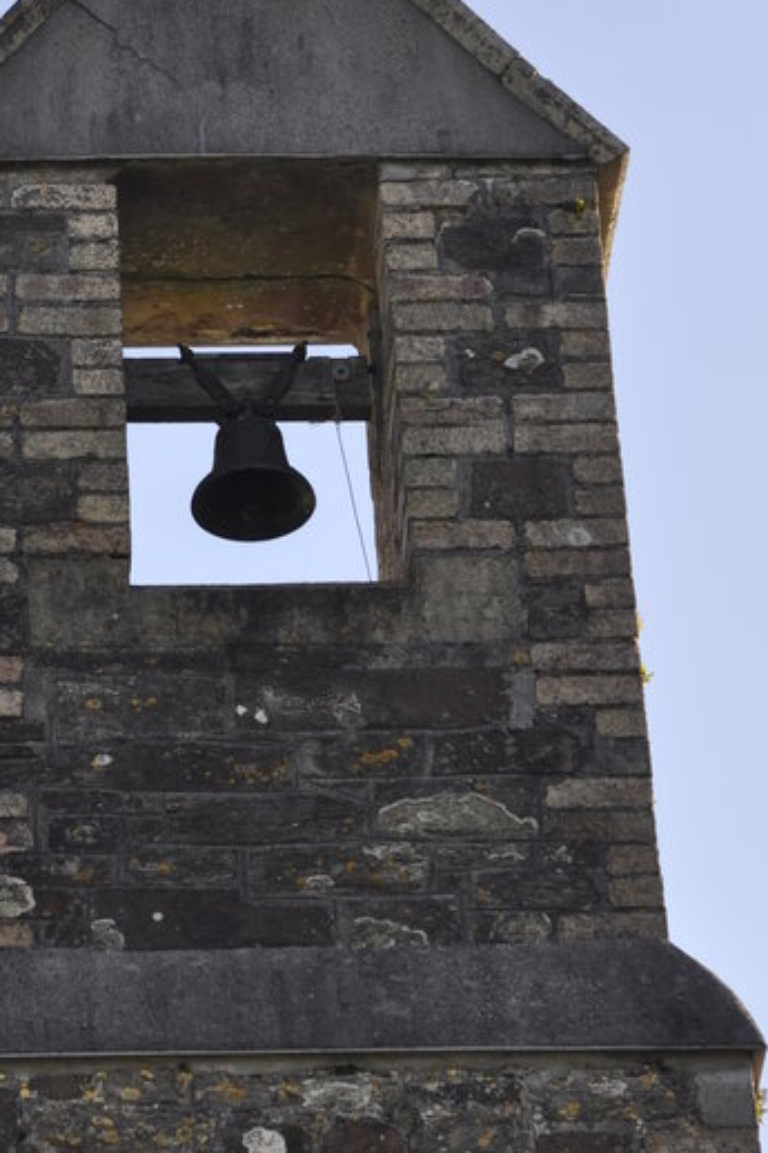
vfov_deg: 9.8
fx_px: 6724
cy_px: 385
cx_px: 220
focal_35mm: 210
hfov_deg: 6.5
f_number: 6.3
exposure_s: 1/640
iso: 320
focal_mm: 90
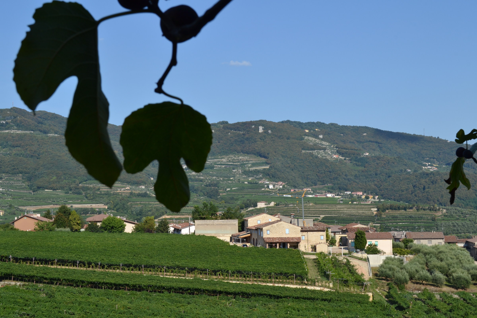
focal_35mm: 52
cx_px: 238
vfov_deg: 25.8
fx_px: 696
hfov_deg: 37.9
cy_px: 159
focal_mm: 35
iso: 100
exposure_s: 1/100
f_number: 13
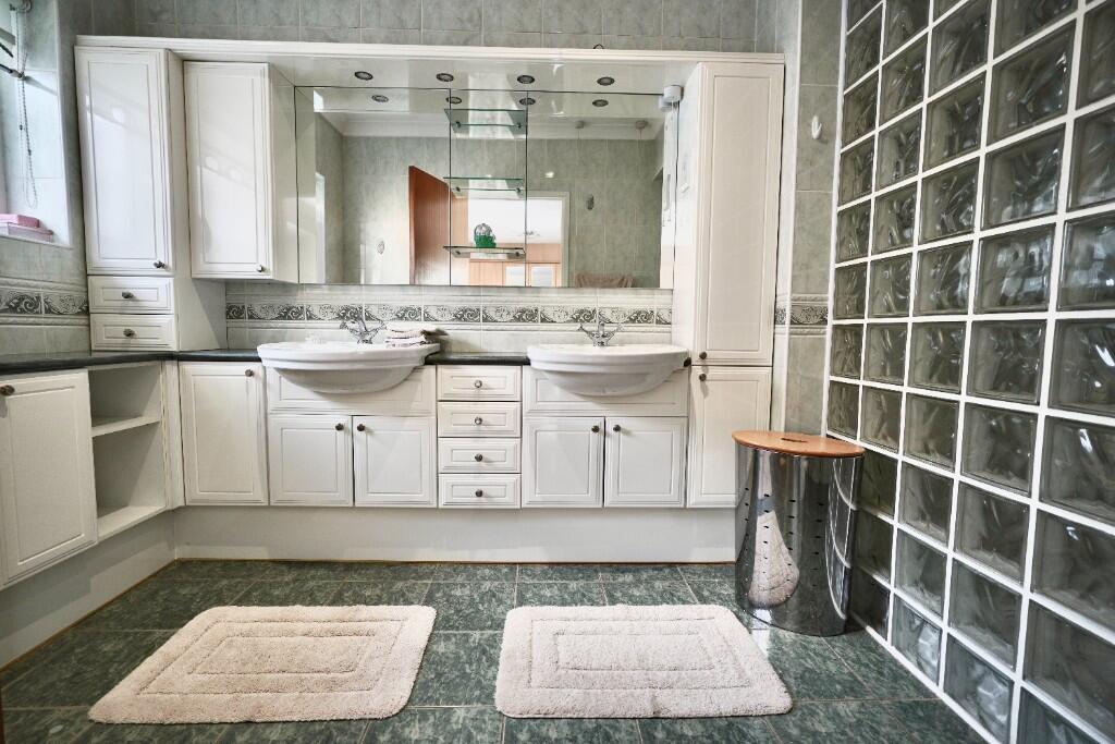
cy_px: 372
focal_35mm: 16
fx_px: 511
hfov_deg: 95.0
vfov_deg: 72.1
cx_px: 558
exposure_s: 1/125
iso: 125
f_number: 1.8
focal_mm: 11
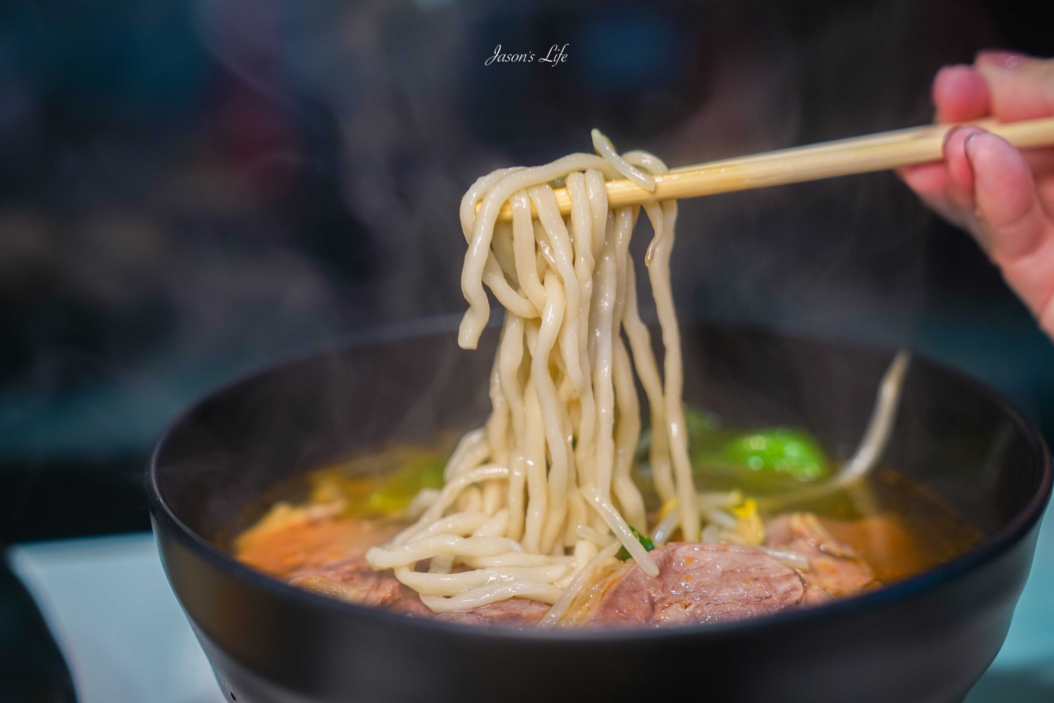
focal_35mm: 54
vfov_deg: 25.1
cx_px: 527
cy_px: 352
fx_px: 1581
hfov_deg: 36.9
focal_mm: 54
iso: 320
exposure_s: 1/60
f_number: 3.2
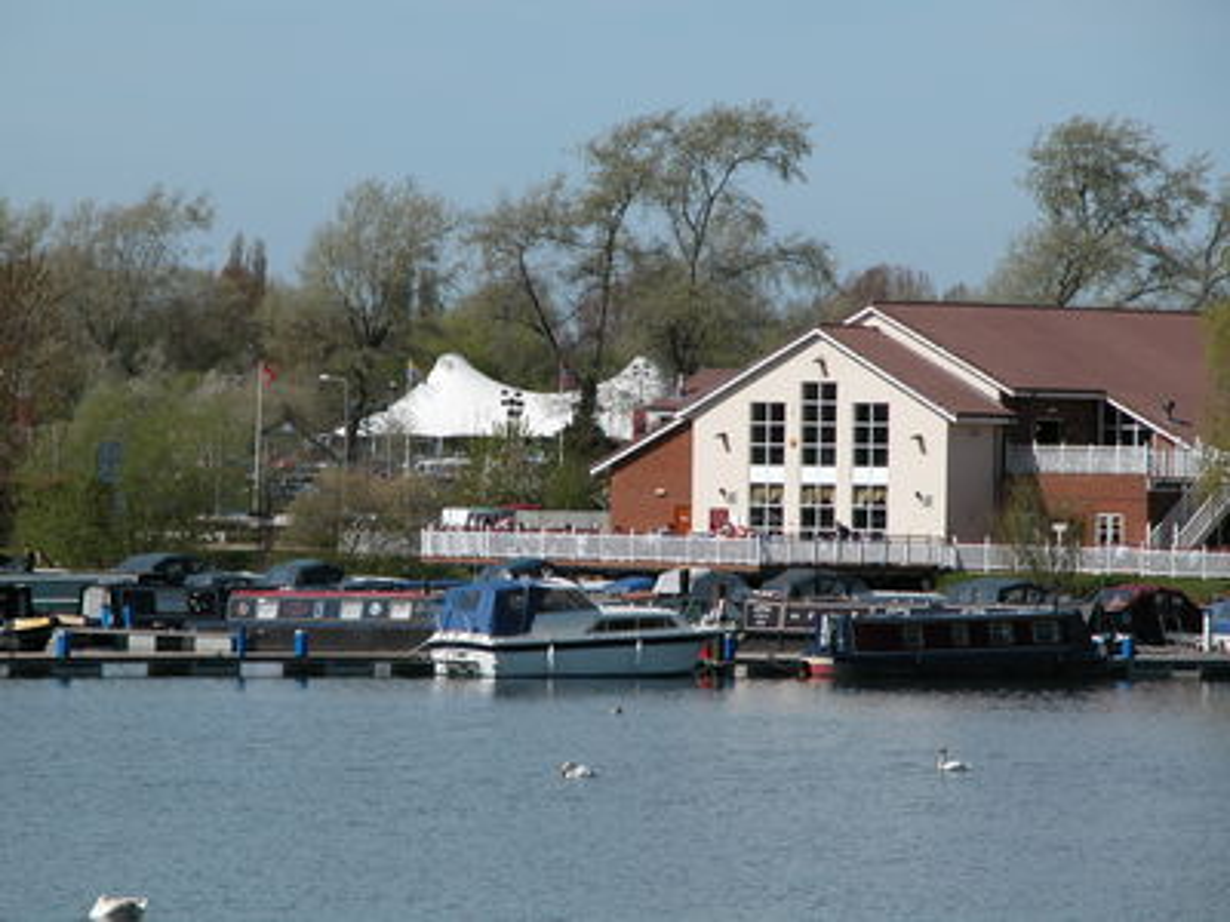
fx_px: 9949
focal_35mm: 280
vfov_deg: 5.3
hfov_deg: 7.1
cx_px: 615
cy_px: 461
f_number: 6.6
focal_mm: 71.2
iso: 100
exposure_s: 1/502
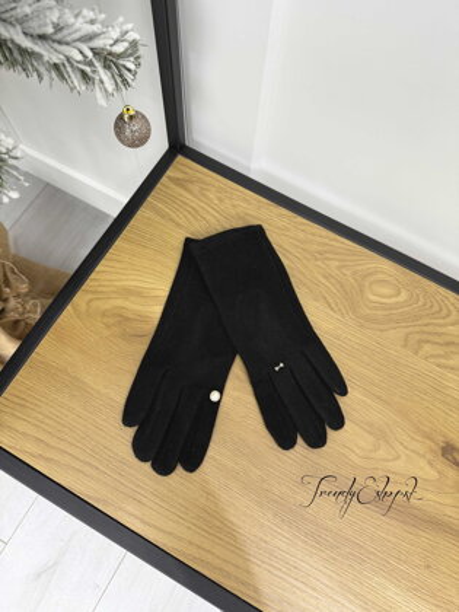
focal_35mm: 24
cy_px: 306
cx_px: 230
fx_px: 424
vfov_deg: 71.6
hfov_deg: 56.8
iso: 160
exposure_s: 1/100
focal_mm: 6.76
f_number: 1.78
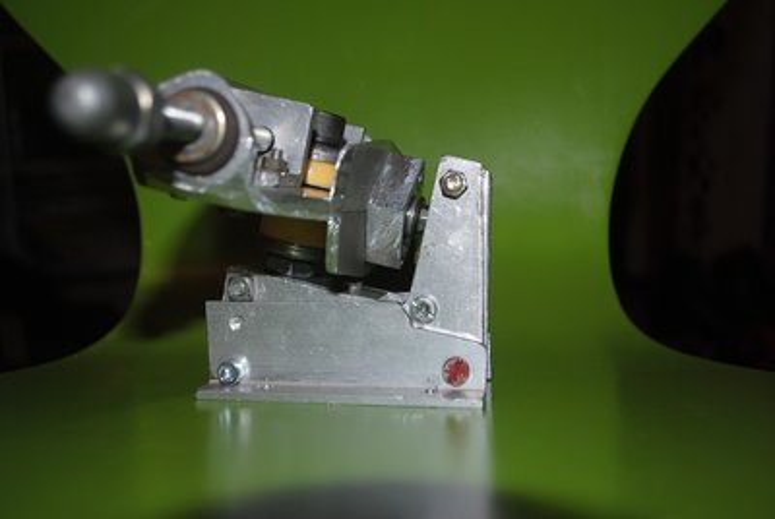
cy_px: 260
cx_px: 388
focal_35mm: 36
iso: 180
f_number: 4
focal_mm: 24
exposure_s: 1/60
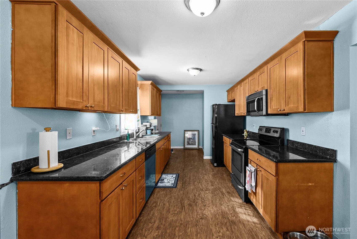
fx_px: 139
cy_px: 120
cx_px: 178
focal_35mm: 14
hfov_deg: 104.2
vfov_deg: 81.3
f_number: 7.1
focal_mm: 14
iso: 1000
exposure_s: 1/5
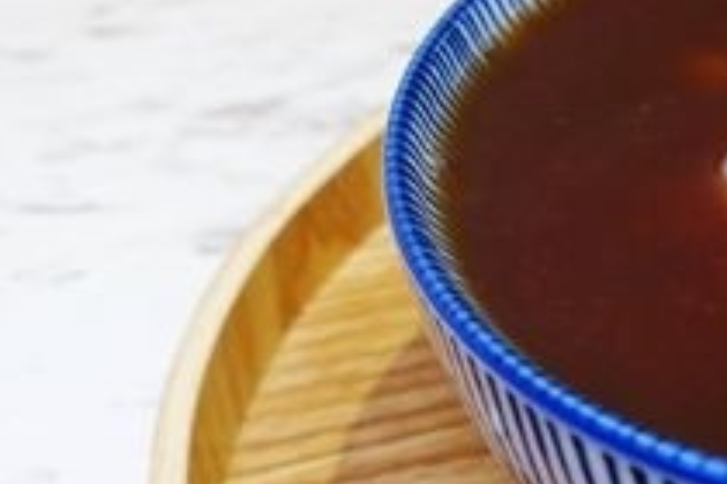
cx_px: 1007
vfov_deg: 14.7
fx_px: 1878
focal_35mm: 93
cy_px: 133
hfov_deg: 19.7
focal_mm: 11
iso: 125
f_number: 2.8
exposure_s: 1/50
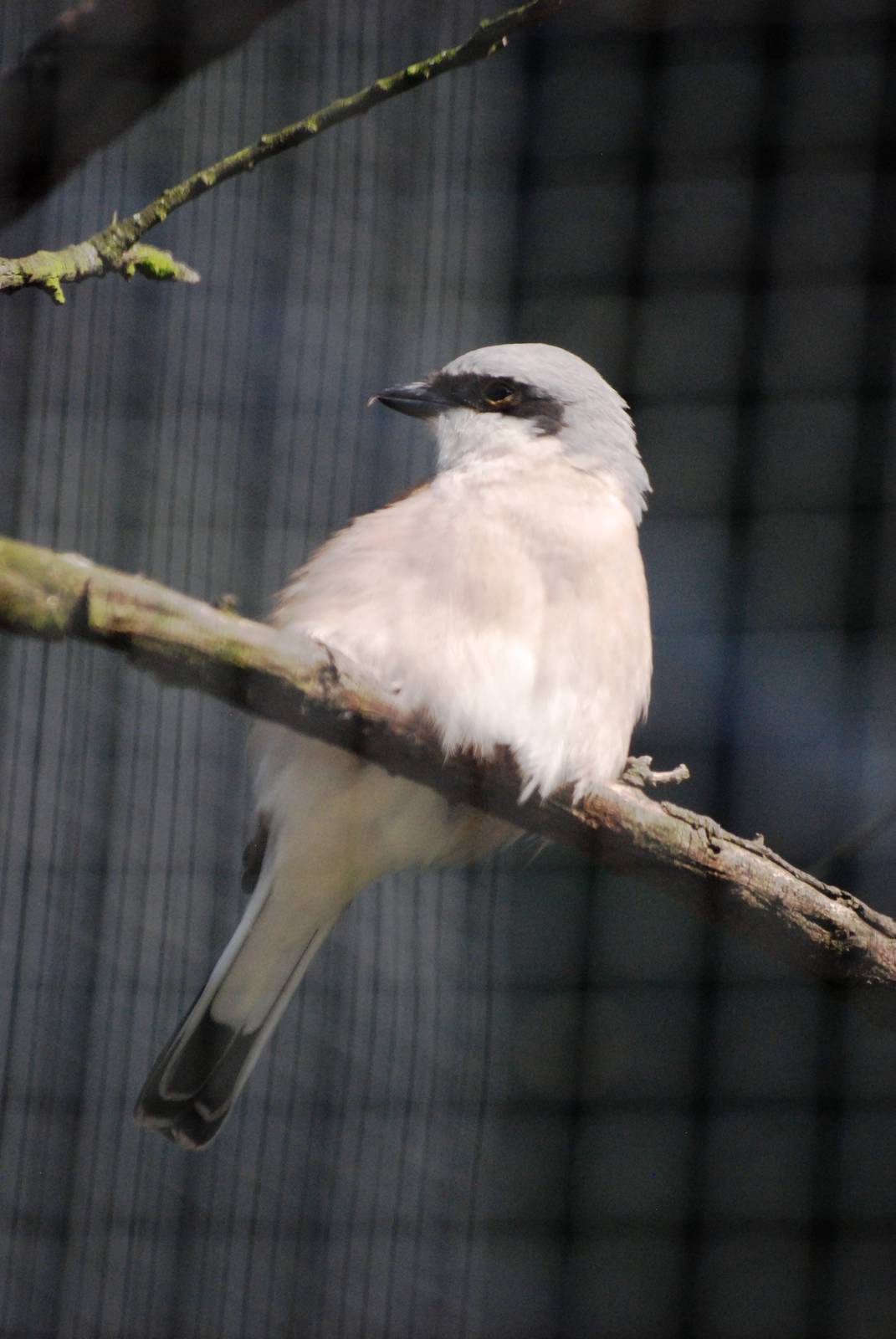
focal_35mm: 360
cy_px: 670
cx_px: 448
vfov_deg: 5.7
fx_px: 13401
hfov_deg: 3.8
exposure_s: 1/2000
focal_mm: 240
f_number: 5.3
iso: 1000
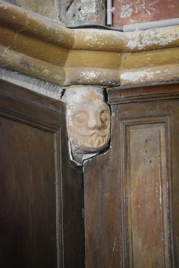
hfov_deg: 7.6
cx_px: 90
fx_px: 1342
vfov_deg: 11.4
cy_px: 134
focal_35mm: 180
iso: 12800
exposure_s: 1/100
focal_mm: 120
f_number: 4.8
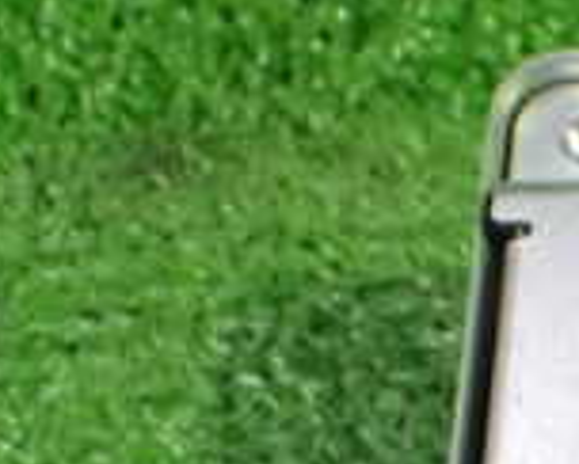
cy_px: 635
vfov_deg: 7.4
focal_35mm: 208
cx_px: 994
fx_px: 3569
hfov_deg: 8.9
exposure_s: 1/50
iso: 1250
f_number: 3.3
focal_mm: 9.65
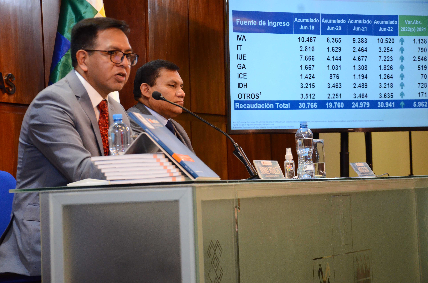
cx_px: 214
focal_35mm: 112
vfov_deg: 12.1
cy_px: 142
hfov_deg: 18.2
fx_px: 1335
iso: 2500
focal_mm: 75
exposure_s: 1/160
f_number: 5.6
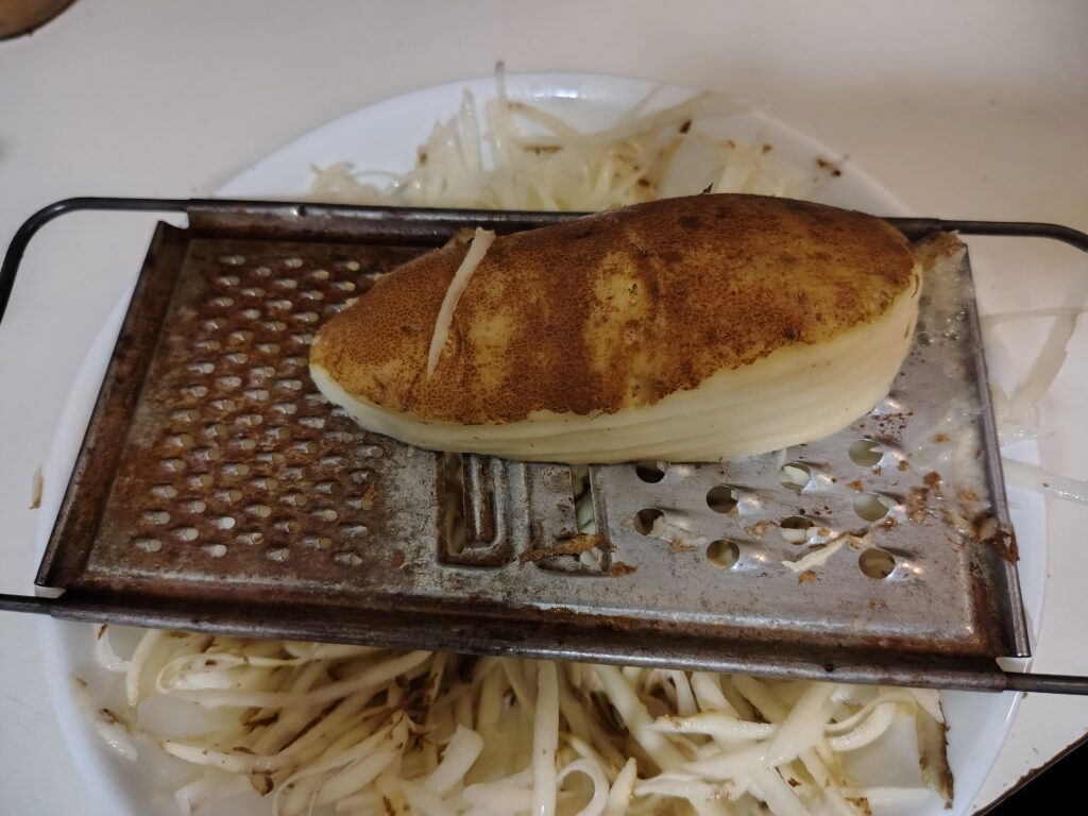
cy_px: 408
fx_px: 754
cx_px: 544
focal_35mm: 24
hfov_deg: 71.6
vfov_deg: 56.8
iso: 1974
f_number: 1.8
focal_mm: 5.56
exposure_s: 1/60
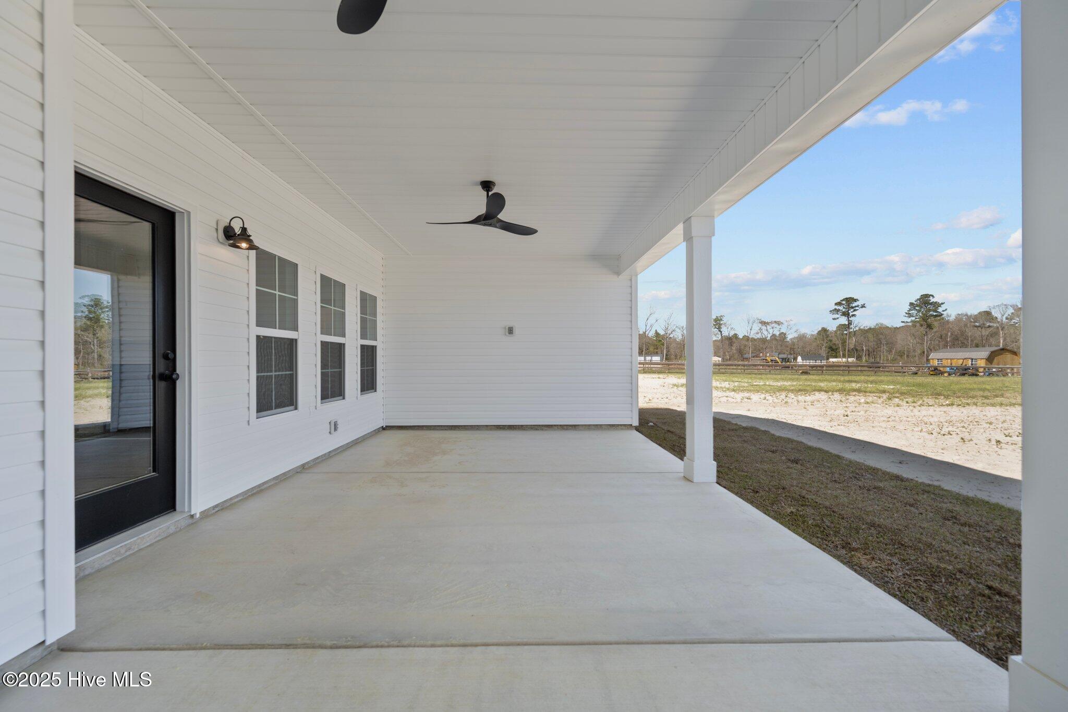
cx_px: 534
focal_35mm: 14
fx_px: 415
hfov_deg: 104.3
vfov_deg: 81.2
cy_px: 356
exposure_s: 1/60
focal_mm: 14
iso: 64
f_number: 7.1
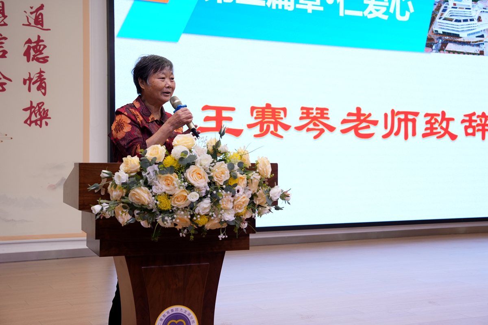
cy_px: 162
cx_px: 244
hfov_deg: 38.9
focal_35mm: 51
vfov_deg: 26.5
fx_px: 691
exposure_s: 1/160
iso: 1250
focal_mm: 51
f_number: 5.6
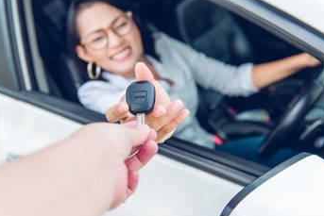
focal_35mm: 42
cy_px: 138
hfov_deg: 46.3
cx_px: 141
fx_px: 378
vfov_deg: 31.8
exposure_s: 1/250
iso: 100
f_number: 3.2
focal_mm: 32
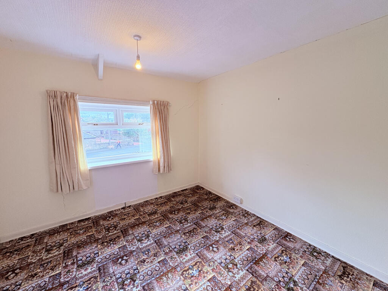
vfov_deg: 85.7
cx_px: 194
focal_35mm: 14
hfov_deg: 102.1
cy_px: 146
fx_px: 157
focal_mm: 2.22
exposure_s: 1/114
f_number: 2.2
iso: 80
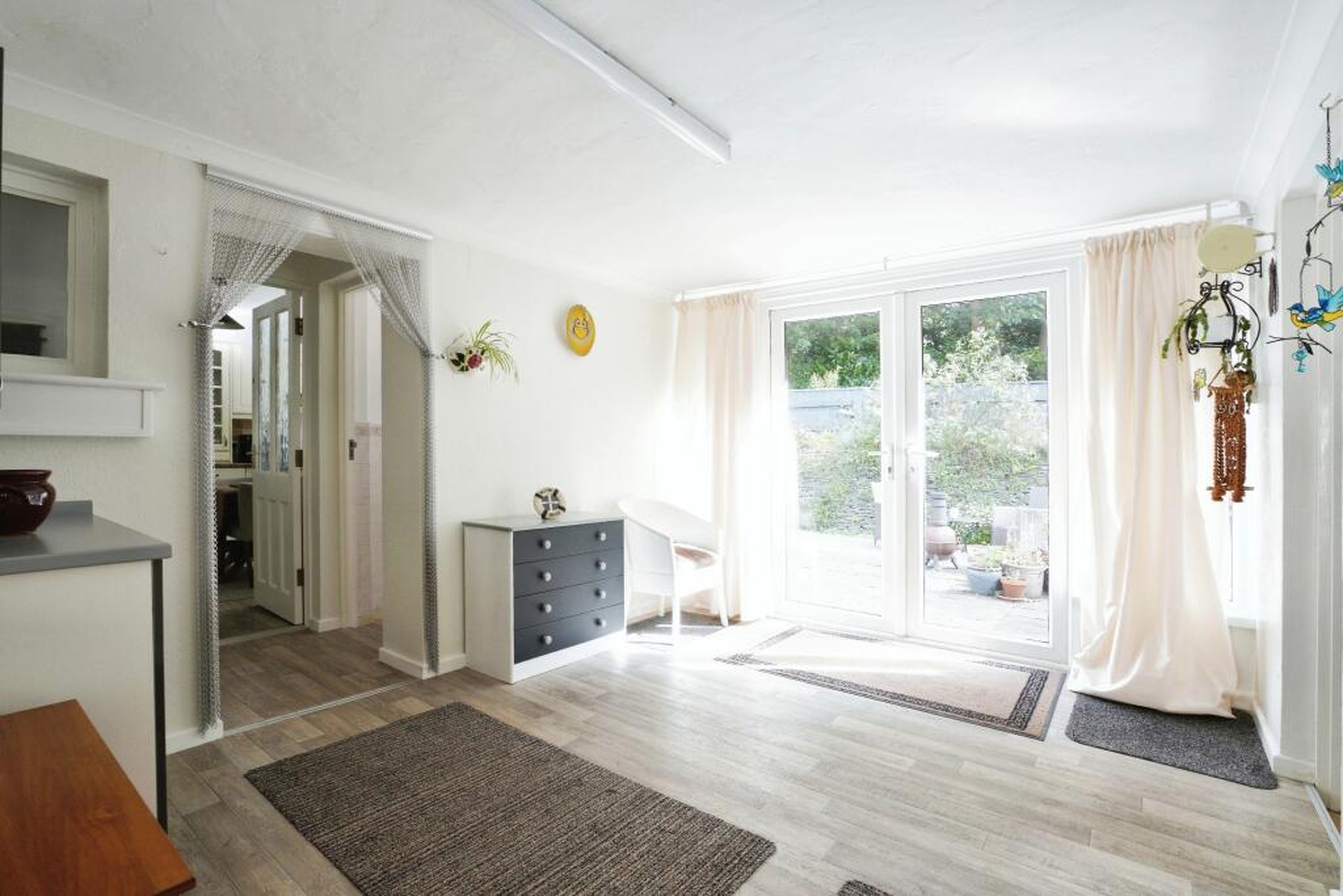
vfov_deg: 73.8
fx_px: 597
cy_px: 448
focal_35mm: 16
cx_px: 672
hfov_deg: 96.7
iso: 800
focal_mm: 16
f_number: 9
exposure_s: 1/40
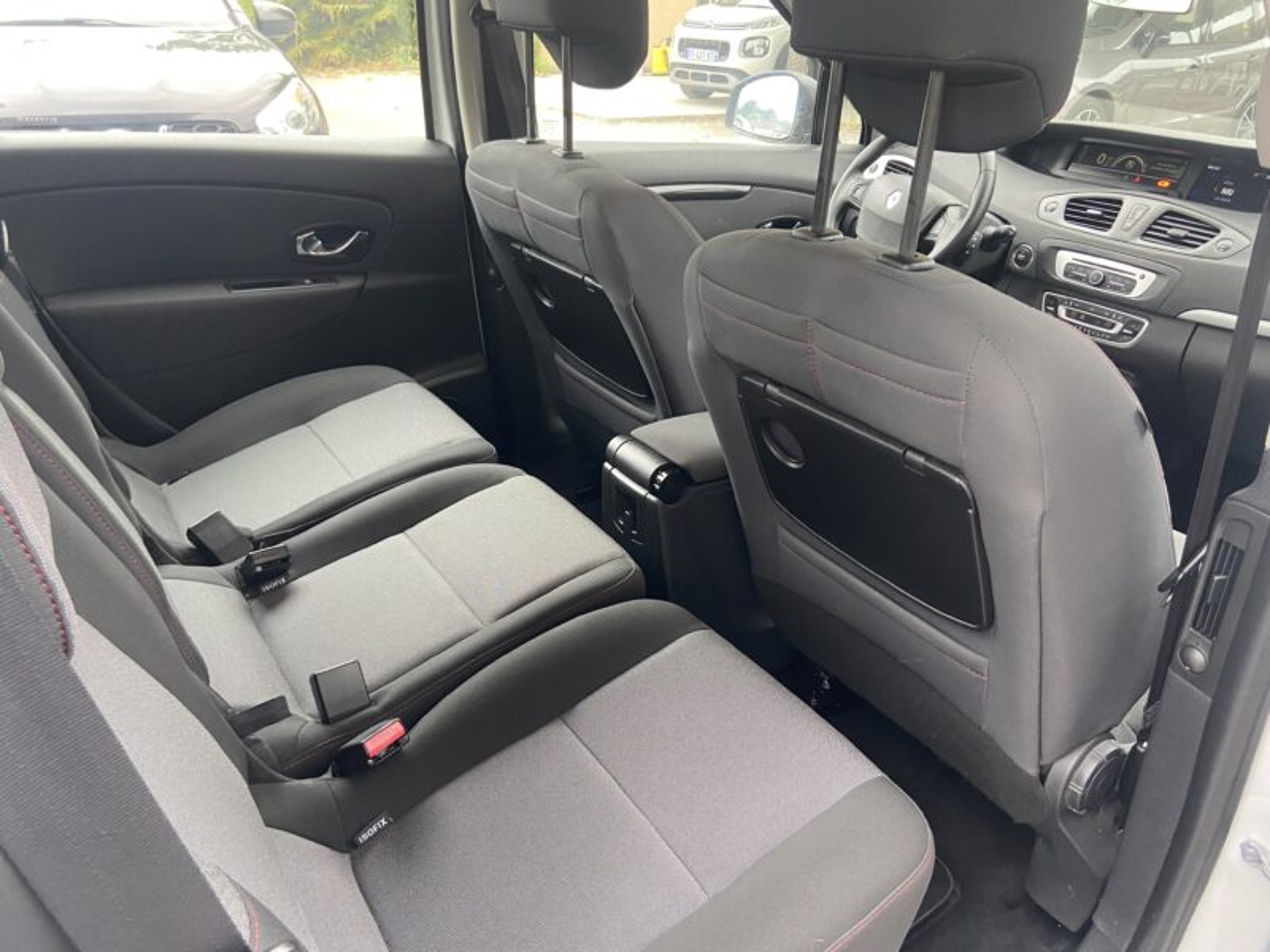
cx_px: 635
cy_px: 476
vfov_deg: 53.1
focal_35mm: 26
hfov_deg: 67.3
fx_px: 954
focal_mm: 4.25
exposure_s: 1/60
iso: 160
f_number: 1.8
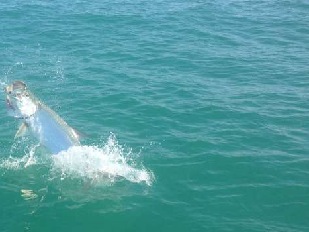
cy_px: 135
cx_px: 88
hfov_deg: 35.0
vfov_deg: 27.0
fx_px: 482
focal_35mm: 54
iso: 50
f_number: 2.4
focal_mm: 4.28
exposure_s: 1/986
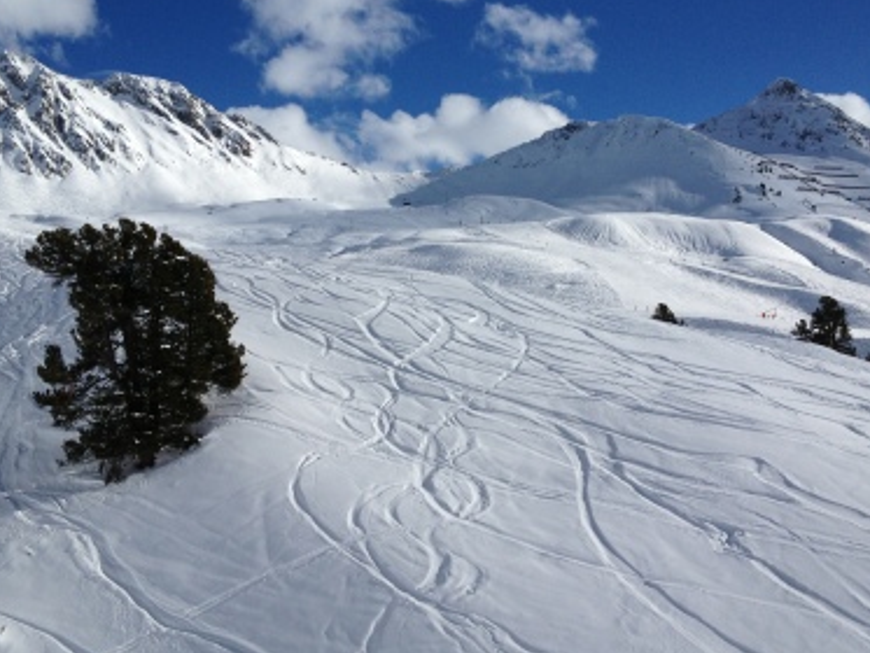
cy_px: 271
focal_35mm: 45
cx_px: 448
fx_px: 1131
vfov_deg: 32.1
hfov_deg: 42.1
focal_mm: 4.28
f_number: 2.4
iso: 50
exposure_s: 1/5525
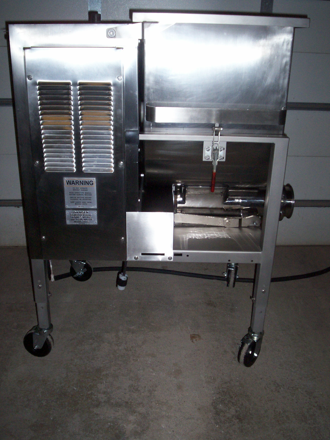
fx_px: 458
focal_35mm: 36
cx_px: 165
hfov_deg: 39.7
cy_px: 220
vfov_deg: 51.4
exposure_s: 1/64
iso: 140
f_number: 4.5
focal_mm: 5.9
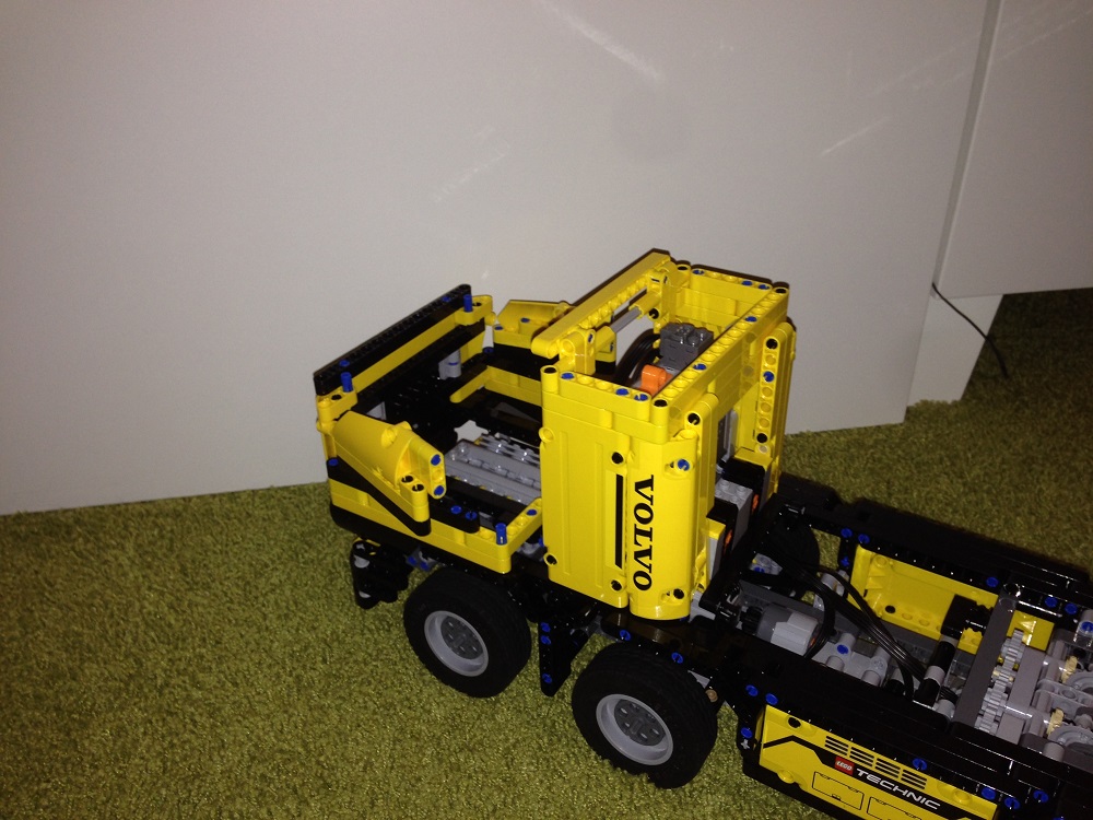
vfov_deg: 42.9
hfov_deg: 55.4
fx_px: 1042
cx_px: 546
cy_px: 410
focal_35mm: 33
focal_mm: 4.12
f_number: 2.4
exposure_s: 1/26
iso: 50
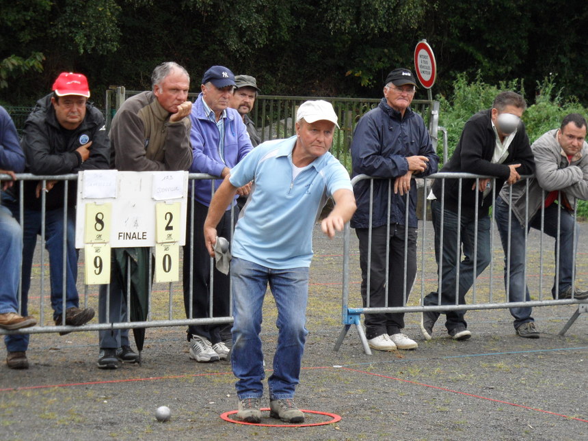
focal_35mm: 120
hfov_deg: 16.4
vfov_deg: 12.3
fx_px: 2038
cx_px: 294
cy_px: 220
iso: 200
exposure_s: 1/60
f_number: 4.4
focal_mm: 20
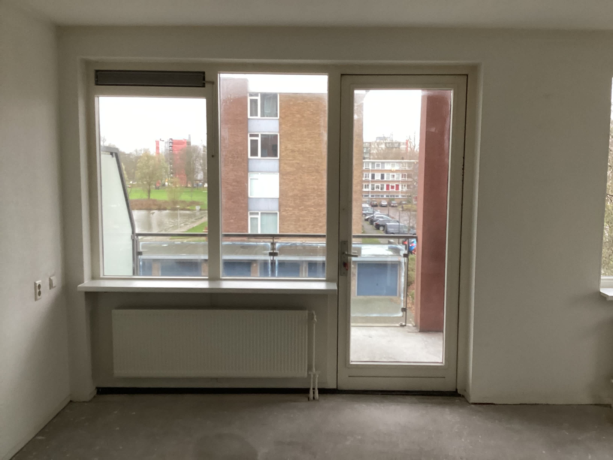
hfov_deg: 58.4
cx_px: 306
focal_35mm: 31
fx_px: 549
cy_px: 230
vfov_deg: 45.4
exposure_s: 1/50
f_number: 2.4
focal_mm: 3.3
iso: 160
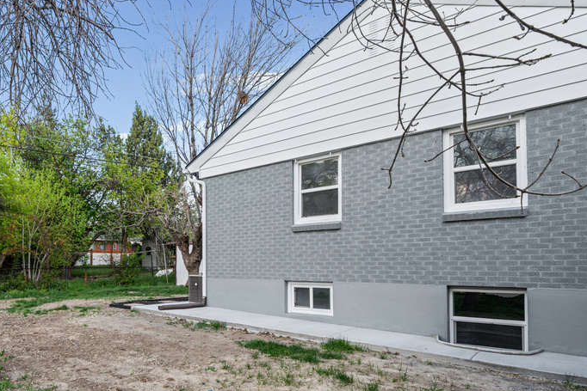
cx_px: 162
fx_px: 391
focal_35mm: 24
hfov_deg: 69.8
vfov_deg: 52.2
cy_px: 260
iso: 250
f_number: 9
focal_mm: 16
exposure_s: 1/80
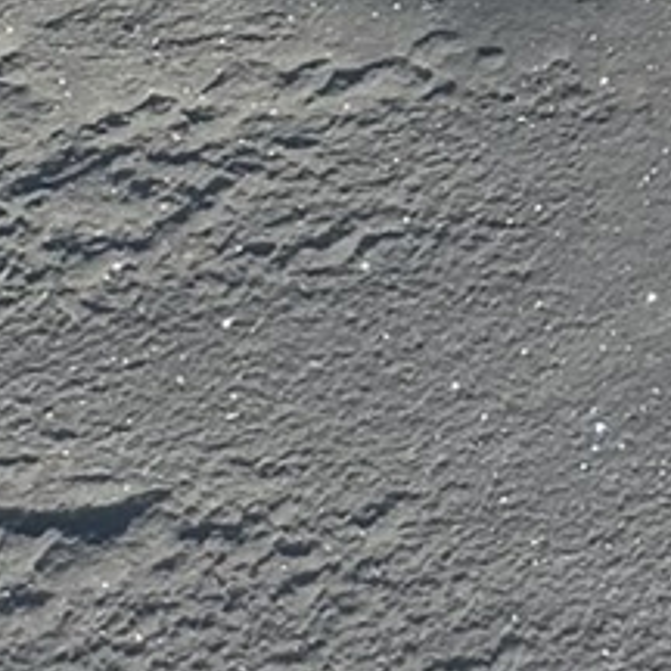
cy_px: -1081
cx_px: 1740
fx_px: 4408
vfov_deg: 7.9
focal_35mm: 201
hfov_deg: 7.9
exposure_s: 1/15625
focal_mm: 6.86
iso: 80
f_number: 1.78
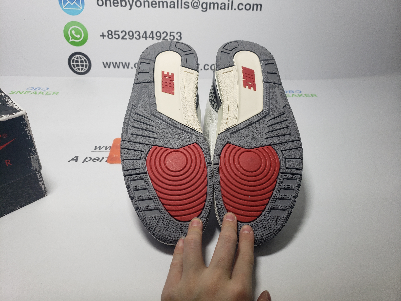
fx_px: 301
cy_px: 150
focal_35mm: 26
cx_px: 200
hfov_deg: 67.3
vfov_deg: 53.1
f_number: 1.5
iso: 50
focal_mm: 4.3
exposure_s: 1/424
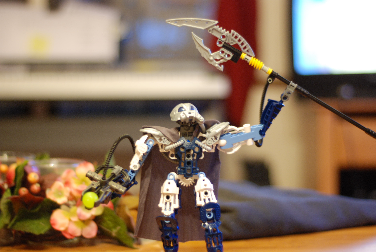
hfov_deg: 27.0
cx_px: 188
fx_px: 784
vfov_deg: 18.2
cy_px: 126
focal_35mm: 75
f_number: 2
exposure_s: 1/15
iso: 400
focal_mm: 50
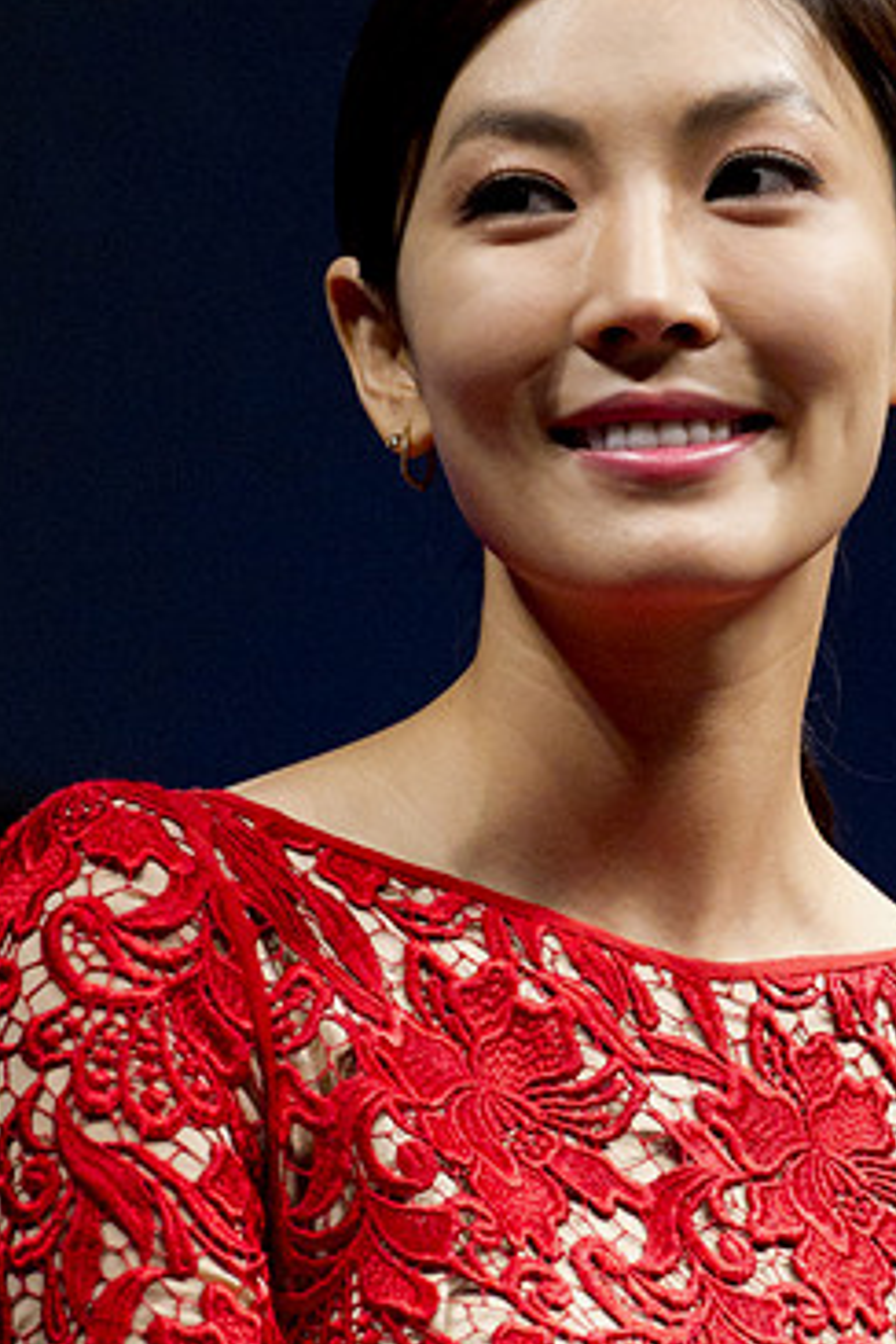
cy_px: 802
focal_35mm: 328
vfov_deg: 6.3
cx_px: 569
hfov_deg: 4.2
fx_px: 12244
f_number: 5.6
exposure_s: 1/1250
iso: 3200
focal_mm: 200
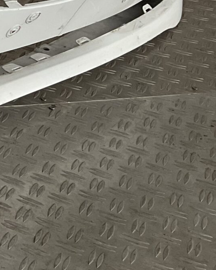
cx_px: -260
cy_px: -38
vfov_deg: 17.1
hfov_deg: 12.1
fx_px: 863
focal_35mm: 108
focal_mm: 3
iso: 50
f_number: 1.8
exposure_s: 1/100
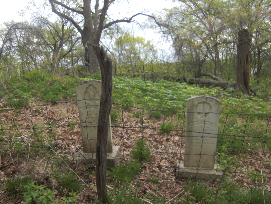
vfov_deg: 48.2
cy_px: 101
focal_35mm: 29
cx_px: 136
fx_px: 227
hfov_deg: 61.7
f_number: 2.6
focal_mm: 4.9
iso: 50
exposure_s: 1/320
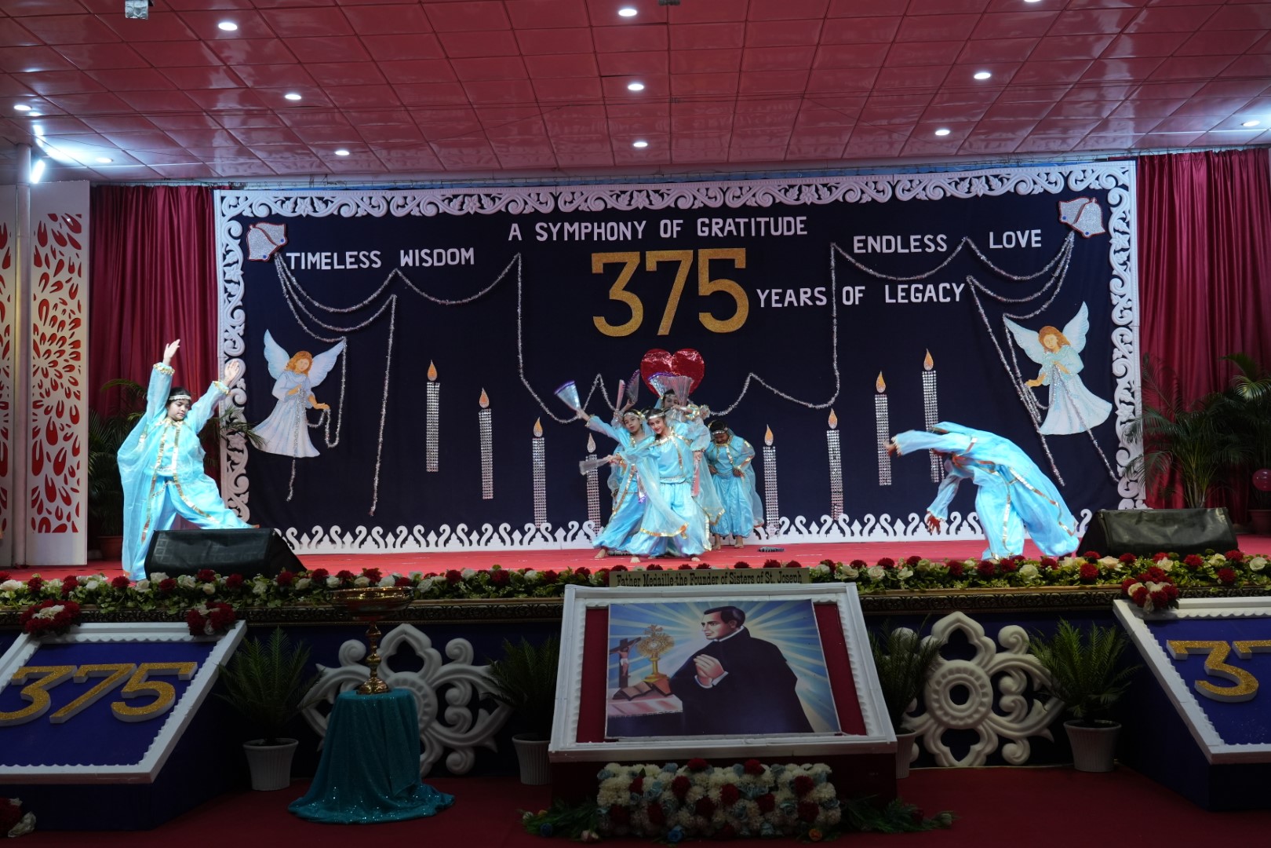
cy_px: 424
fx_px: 1342
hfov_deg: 50.7
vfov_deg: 35.1
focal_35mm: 38
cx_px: 636
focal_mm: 38
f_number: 5.6
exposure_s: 1/250
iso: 1600
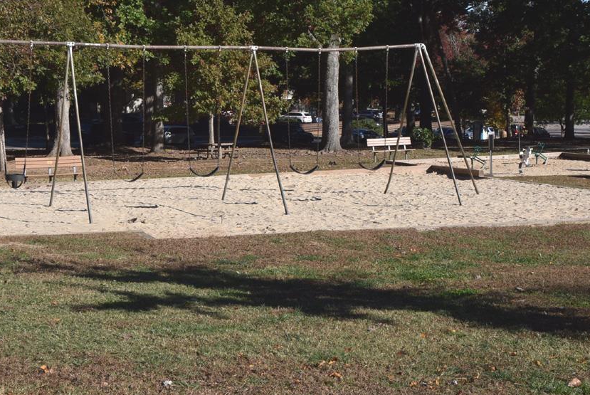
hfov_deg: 28.1
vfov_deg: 19.0
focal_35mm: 72
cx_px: 253
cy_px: 156
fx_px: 1178
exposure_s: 1/500
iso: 200
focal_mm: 31
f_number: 11
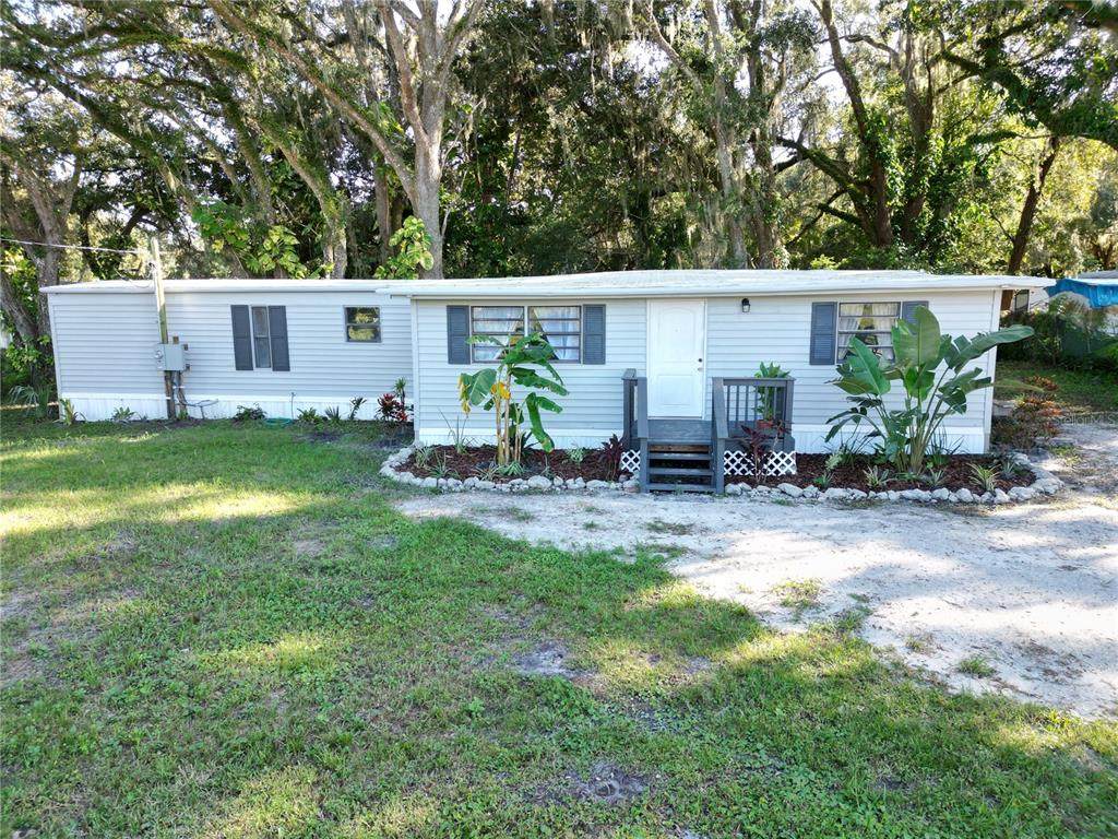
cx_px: 559
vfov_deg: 56.8
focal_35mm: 24
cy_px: 420
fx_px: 775
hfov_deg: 71.6
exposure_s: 1/320
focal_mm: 6.72
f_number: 1.7
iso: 140
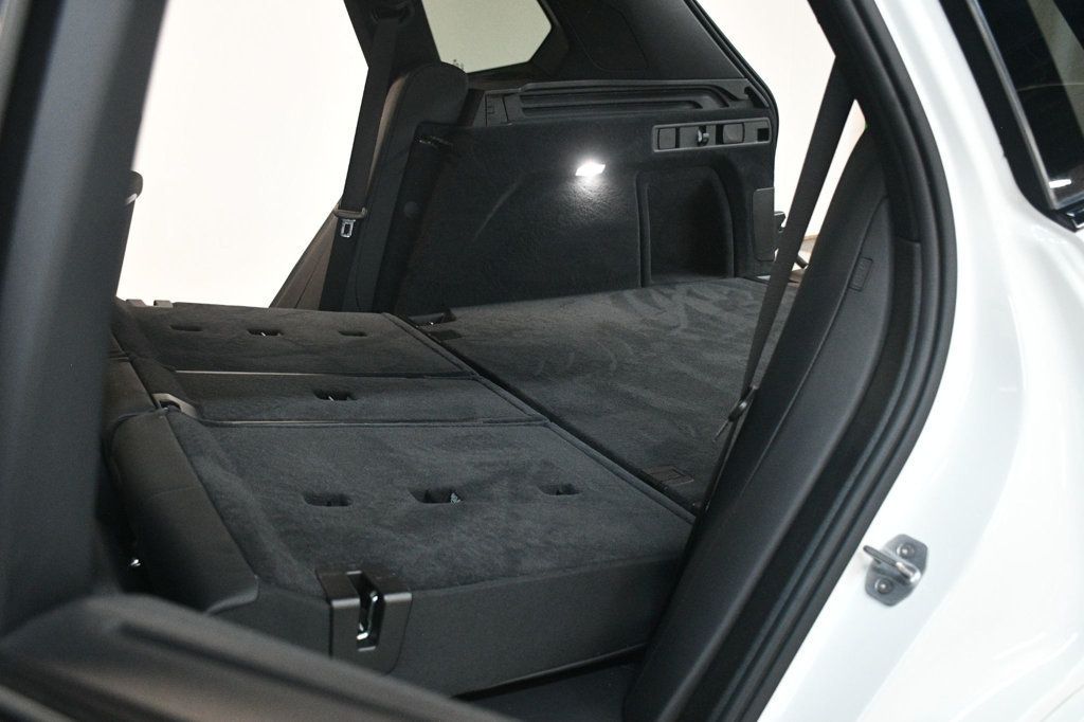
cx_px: 542
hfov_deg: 55.8
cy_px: 361
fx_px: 1023
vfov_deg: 38.9
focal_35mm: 34
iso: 3200
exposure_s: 1/80
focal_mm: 23
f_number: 3.8
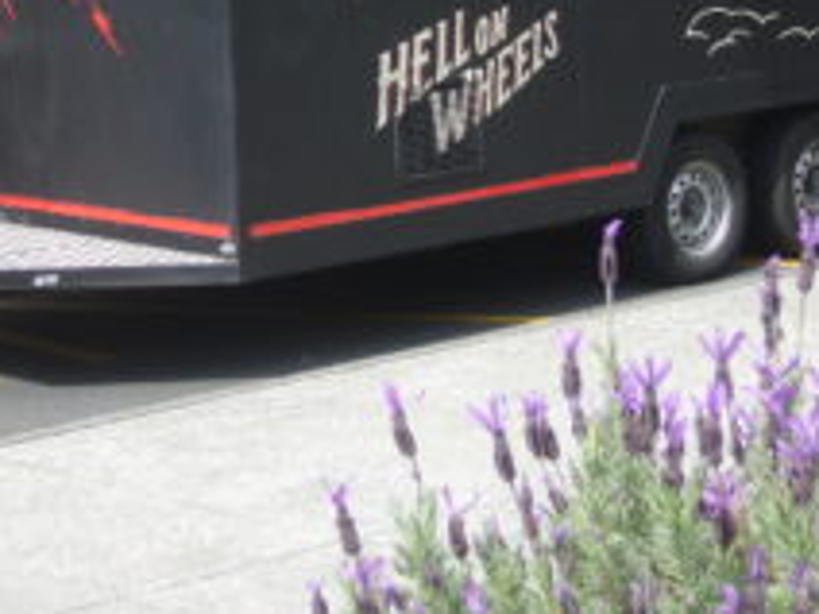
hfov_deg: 17.4
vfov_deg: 13.0
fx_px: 2674
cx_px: 518
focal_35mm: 113
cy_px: 42
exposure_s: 1/400
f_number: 3.6
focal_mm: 9.9
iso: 80
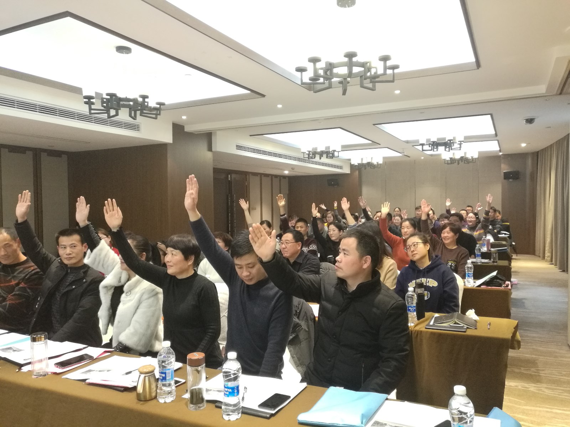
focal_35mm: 27
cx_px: 285
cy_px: 214
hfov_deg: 65.3
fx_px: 445
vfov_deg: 51.4
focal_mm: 4.04
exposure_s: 1/25
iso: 400
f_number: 2
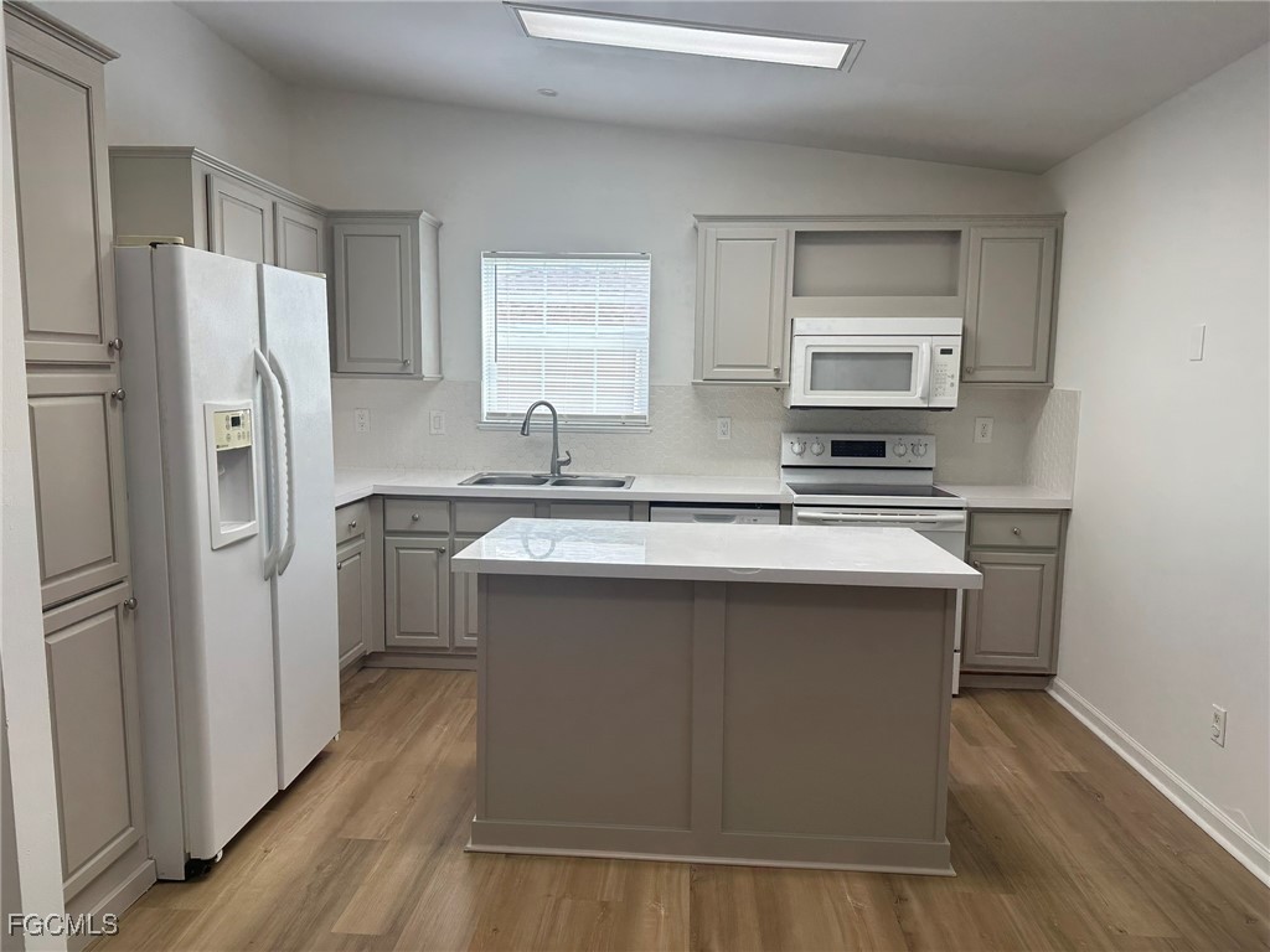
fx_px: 881
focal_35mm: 24
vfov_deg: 56.8
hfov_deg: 71.6
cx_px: 635
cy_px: 476
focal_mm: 6.86
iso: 100
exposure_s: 1/167
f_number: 1.78
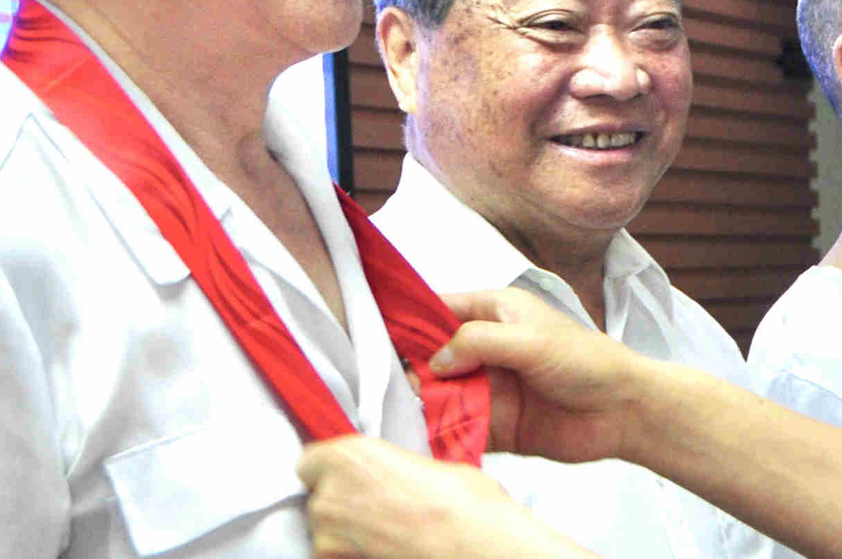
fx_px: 3224
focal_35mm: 138
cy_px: 375
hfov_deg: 14.7
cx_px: 761
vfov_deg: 9.9
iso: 400
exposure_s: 1/80
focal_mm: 26
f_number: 4.5
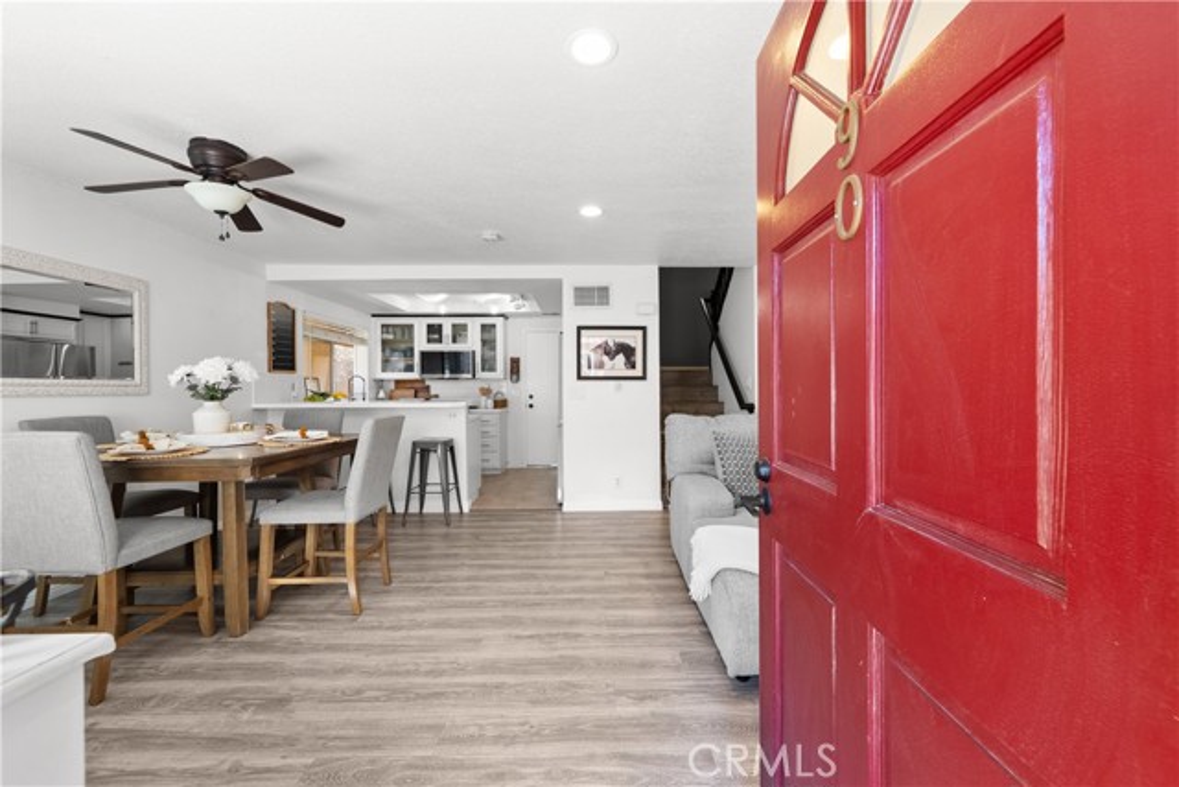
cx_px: 590
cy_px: 394
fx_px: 459
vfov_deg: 81.2
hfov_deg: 104.2
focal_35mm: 14
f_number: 9
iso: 100
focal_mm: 14
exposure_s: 1.6
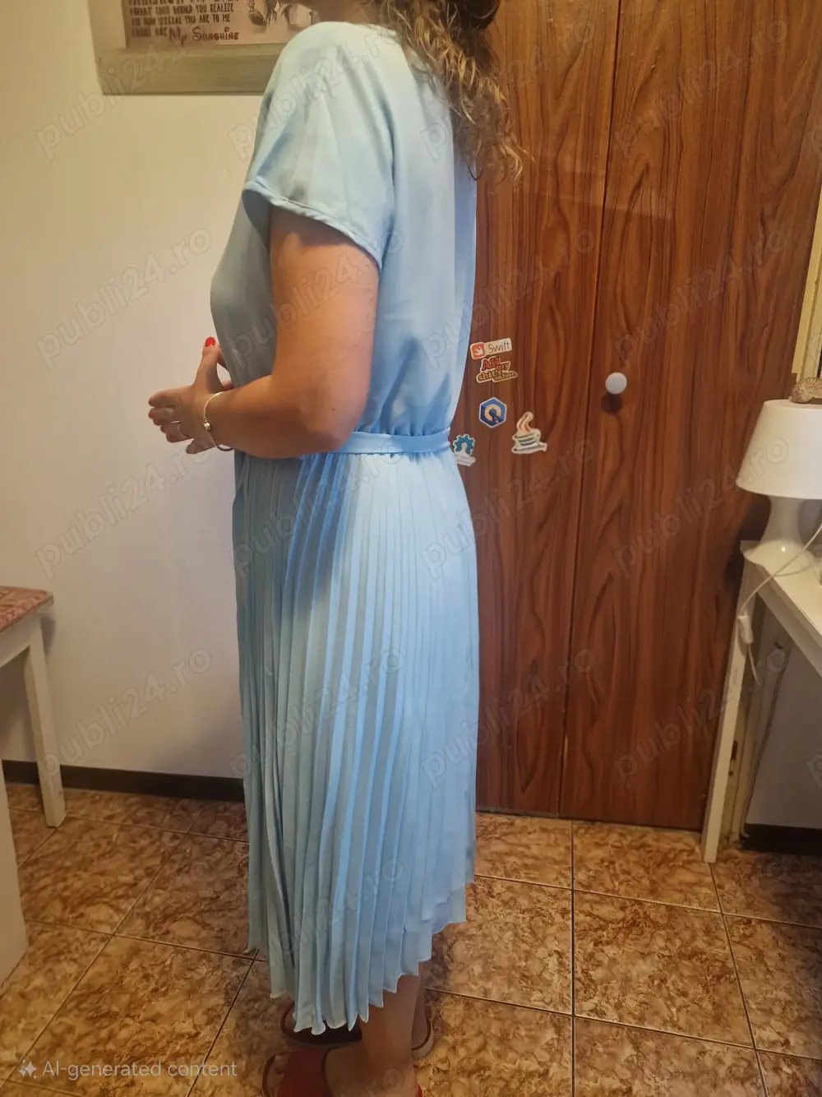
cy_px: 548
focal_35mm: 23
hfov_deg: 58.9
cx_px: 411
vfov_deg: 73.9
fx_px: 728
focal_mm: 6.4
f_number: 1.8
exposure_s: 1/33
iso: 640
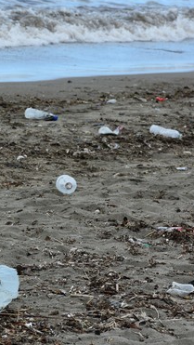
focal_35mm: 213
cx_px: -5
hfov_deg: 5.7
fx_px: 1945
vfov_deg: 10.1
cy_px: 167
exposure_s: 1/500
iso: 280
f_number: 8
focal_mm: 75
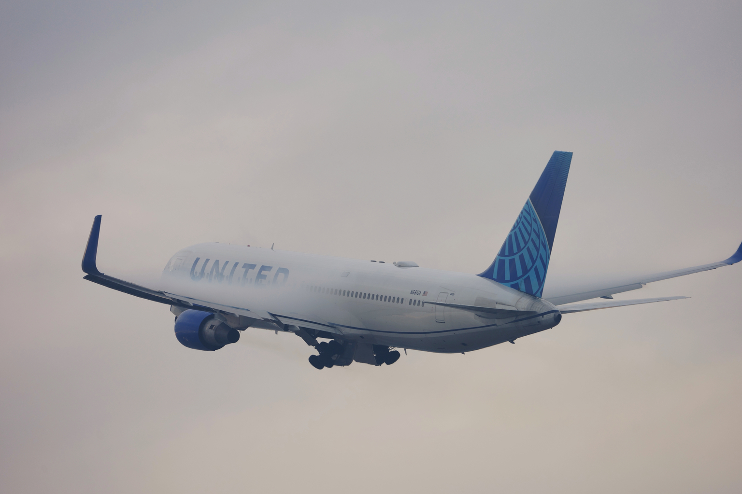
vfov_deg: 2.9
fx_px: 9913
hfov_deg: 4.3
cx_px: 371
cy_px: 247
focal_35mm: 481
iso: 100
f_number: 6.3
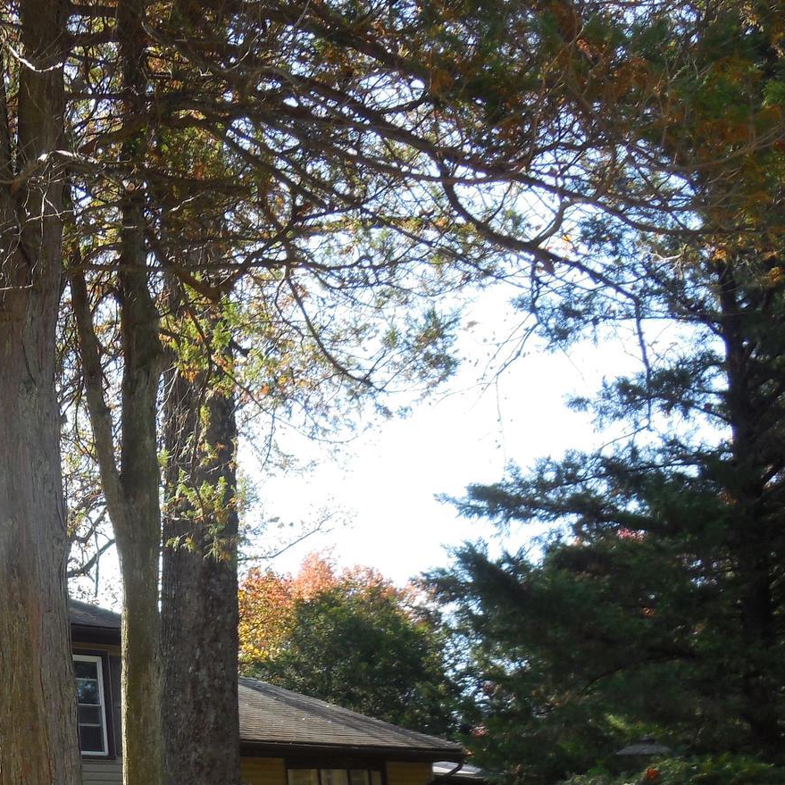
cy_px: 657
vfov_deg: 24.2
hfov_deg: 23.5
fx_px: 1796
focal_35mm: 70
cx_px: -25
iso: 125
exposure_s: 1/320
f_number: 3.4
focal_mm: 6.1
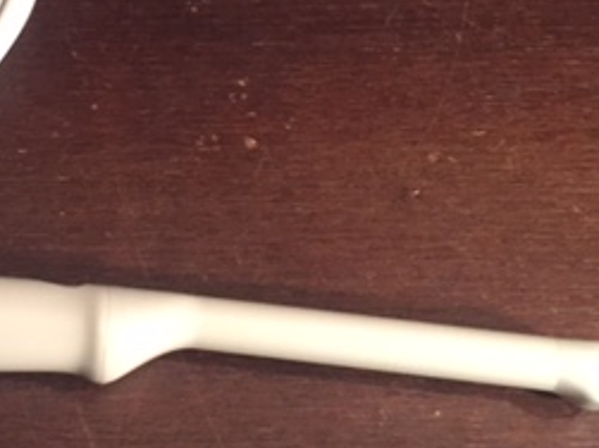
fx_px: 1280
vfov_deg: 19.8
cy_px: 150
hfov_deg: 25.2
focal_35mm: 74
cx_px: 19
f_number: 2.2
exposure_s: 1/25
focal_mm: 4.15
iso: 250
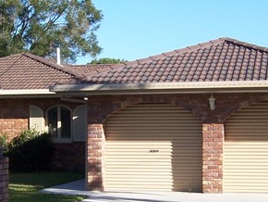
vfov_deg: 16.2
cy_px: 156
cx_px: 87
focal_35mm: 91
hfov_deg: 21.4
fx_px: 705
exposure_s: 1/500
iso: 80
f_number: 3.4
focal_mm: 5.5
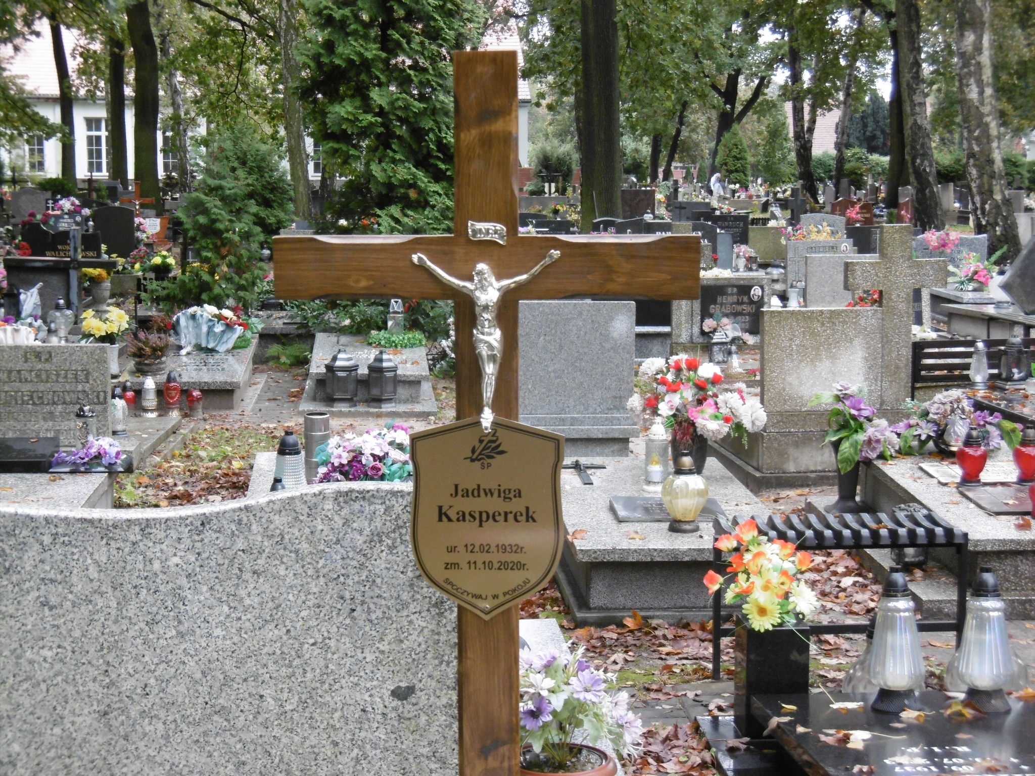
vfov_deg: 21.6
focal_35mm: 68
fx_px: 2033
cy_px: 388
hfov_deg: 28.6
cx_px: 518
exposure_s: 1/60
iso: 250
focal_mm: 12.1
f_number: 4.4
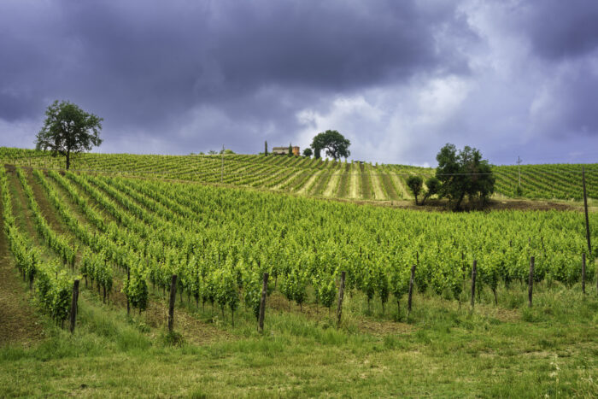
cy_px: 200
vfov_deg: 32.9
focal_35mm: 41
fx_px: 676
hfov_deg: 47.7
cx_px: 299
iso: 100
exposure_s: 1/100
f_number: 11
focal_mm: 40.7
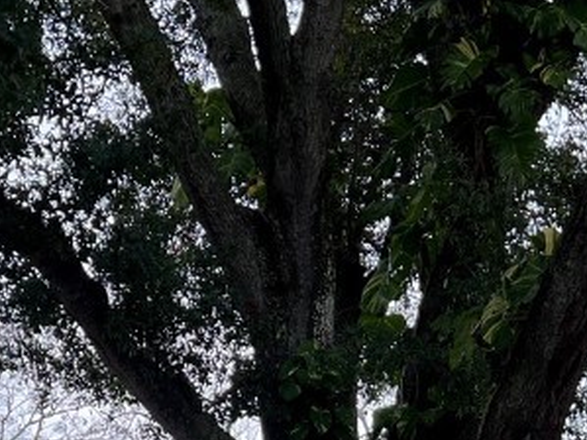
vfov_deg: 14.9
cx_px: 267
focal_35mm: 89
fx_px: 1509
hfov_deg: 22.0
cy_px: 737
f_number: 1.5
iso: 80
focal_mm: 5.7
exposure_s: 1/121
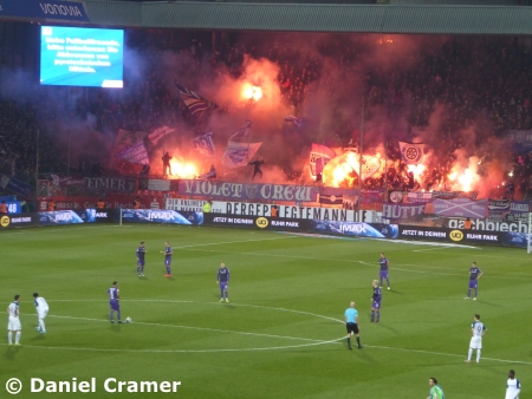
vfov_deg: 10.4
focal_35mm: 143
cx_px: 266
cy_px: 200
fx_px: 2199
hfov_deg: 13.8
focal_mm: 25.6
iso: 400
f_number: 5.4
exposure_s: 1/60
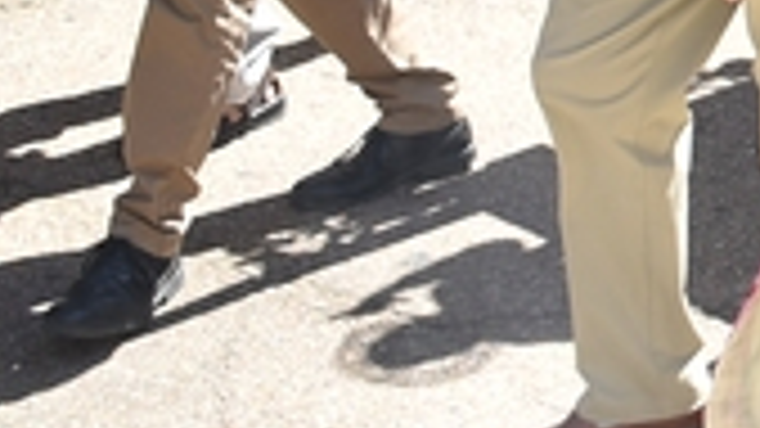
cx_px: 1641
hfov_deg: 12.2
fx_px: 3042
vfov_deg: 7.8
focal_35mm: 151
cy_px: -360
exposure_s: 1/320
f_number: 3.5
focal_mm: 18
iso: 100
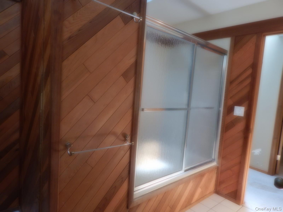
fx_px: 180
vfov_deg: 61.1
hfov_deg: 76.4
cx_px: 142
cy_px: 106
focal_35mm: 22
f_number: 3
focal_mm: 4
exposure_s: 1/30
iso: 180
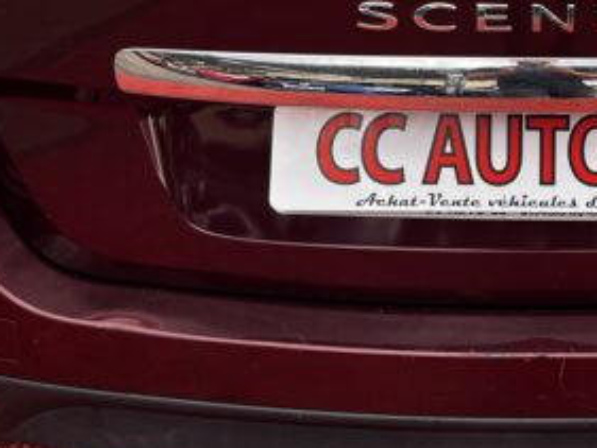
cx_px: 533
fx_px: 1277
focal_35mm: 74
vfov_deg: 18.7
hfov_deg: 25.5
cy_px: -110
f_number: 1.6
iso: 50
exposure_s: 1/419
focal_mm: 5.1
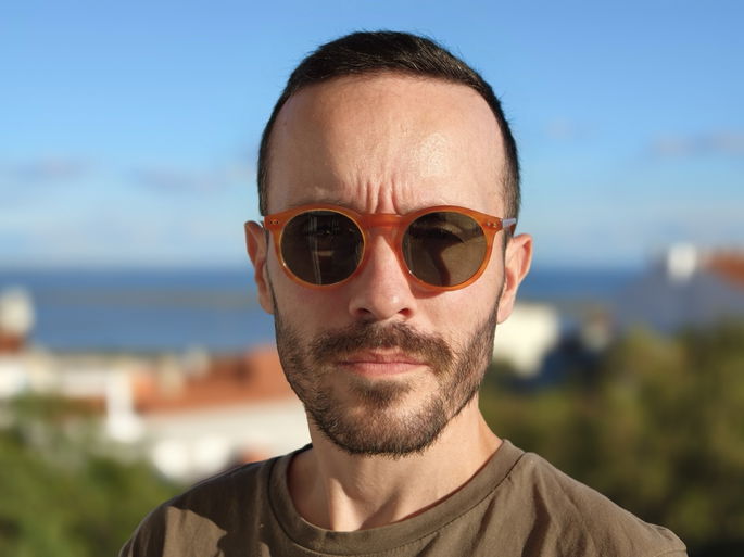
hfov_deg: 27.8
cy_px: 278
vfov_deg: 21.0
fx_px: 1504
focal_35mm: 70
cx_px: 372
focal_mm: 16.53
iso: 50
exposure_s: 1/365
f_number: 5
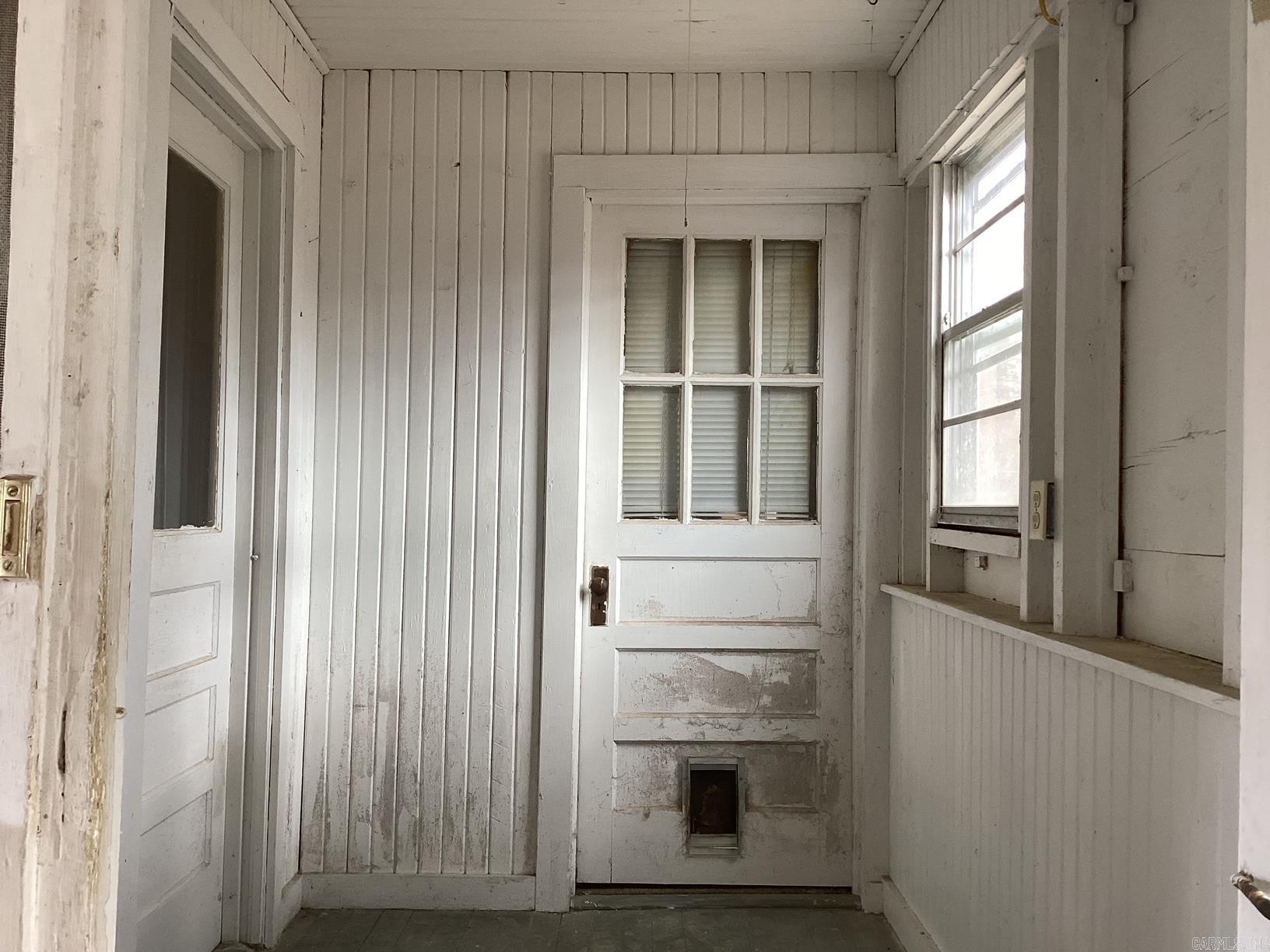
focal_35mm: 31
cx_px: 635
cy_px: 476
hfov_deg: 58.4
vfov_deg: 45.4
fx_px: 1137
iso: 80
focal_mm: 3.3
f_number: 2.4
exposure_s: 1/60
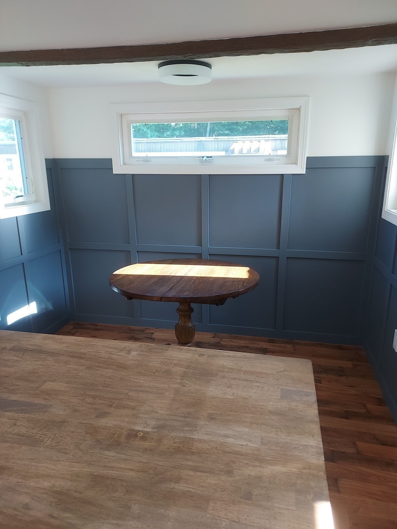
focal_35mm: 24
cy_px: 264
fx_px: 367
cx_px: 198
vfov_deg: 71.6
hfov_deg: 56.8
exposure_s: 1/60
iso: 250
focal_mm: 4.6
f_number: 1.8
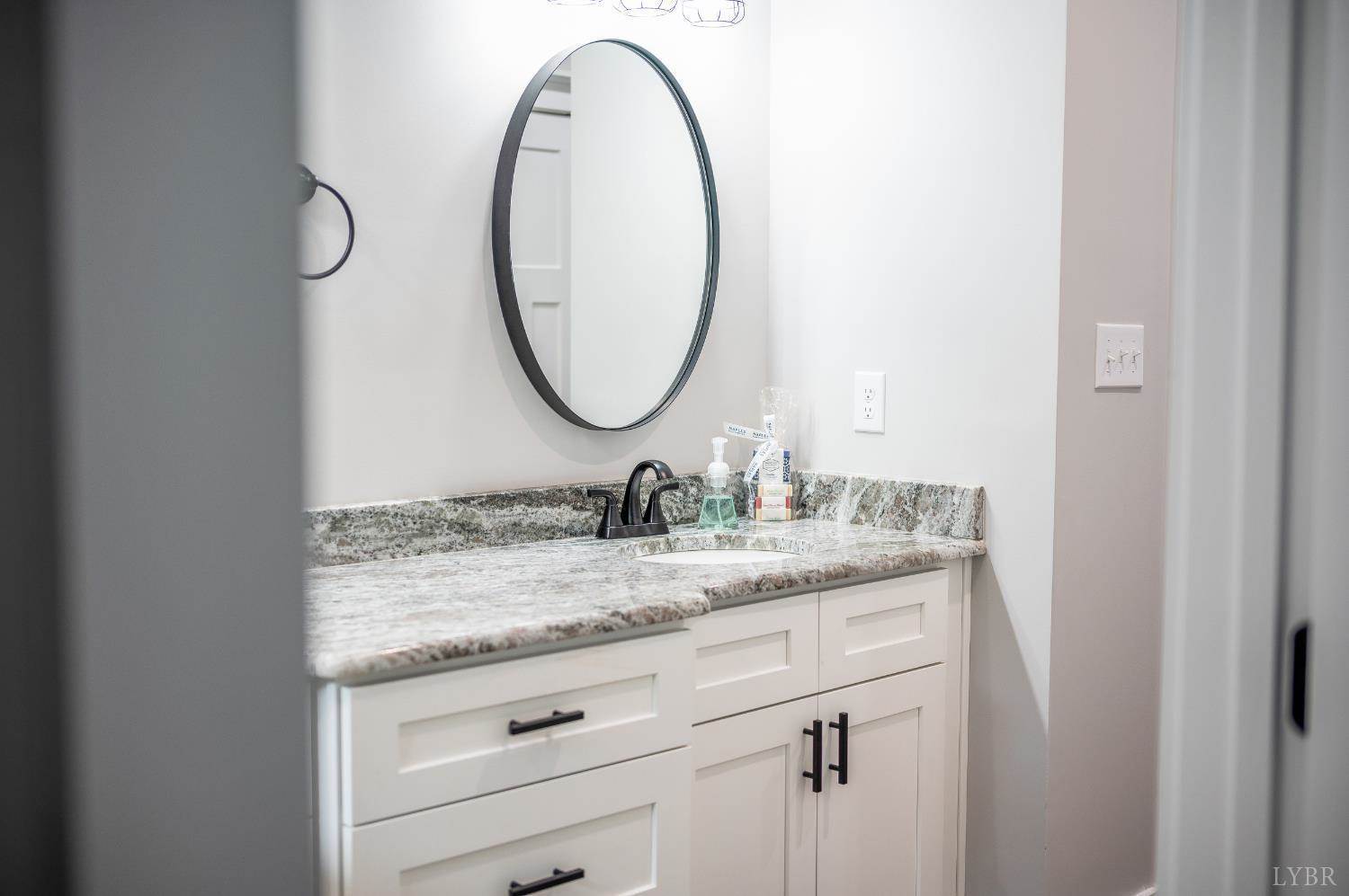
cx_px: 674
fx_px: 1497
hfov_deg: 48.5
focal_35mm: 40
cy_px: 448
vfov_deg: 33.3
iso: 200
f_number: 2.5
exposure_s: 1/60
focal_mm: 40
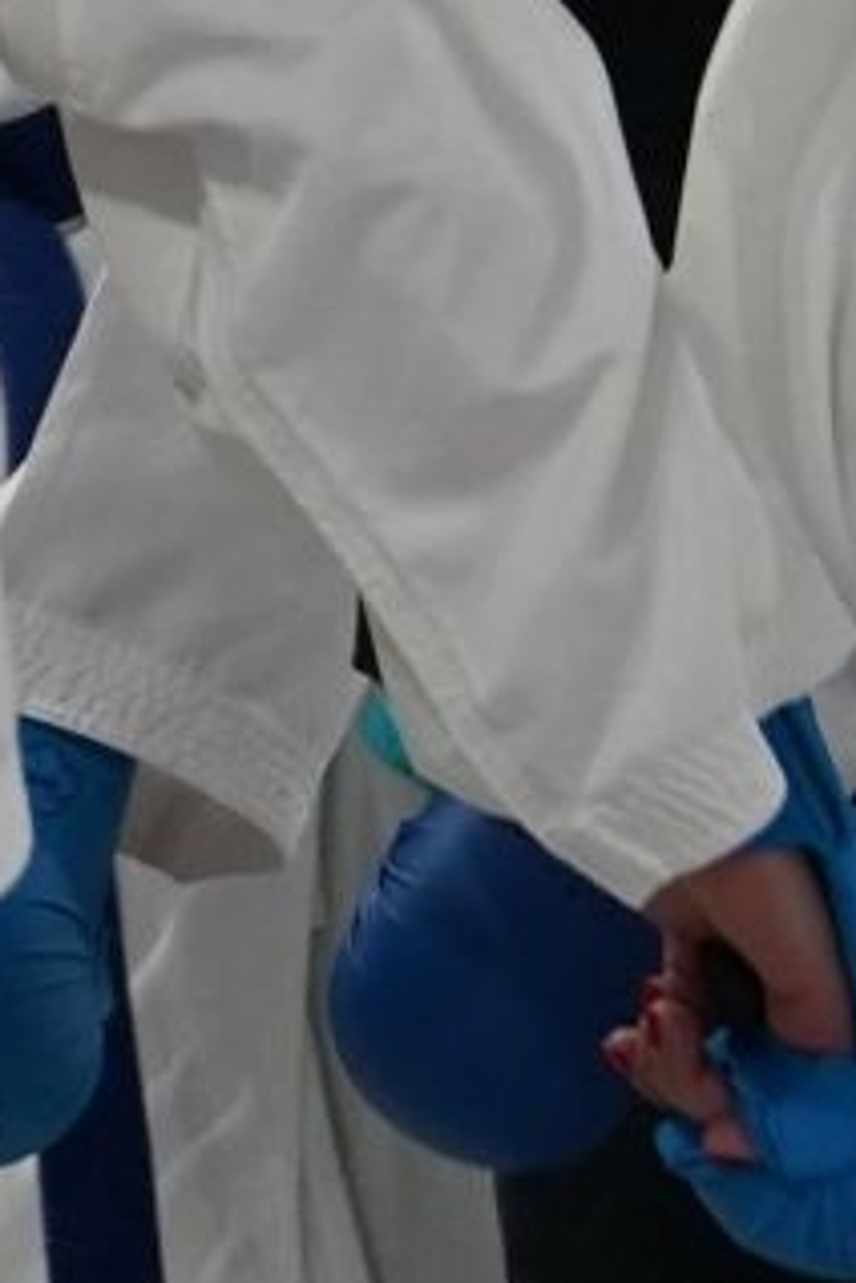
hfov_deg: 0.8
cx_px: -553
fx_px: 59987
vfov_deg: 1.2
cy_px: -1013
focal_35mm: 1682
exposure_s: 1/1000
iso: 1250
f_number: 2.8
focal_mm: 198
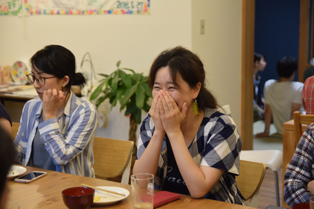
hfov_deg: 27.0
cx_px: 157
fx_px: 654
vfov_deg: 18.2
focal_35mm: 75
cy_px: 104
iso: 1250
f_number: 3.2
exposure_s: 1/100
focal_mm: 50
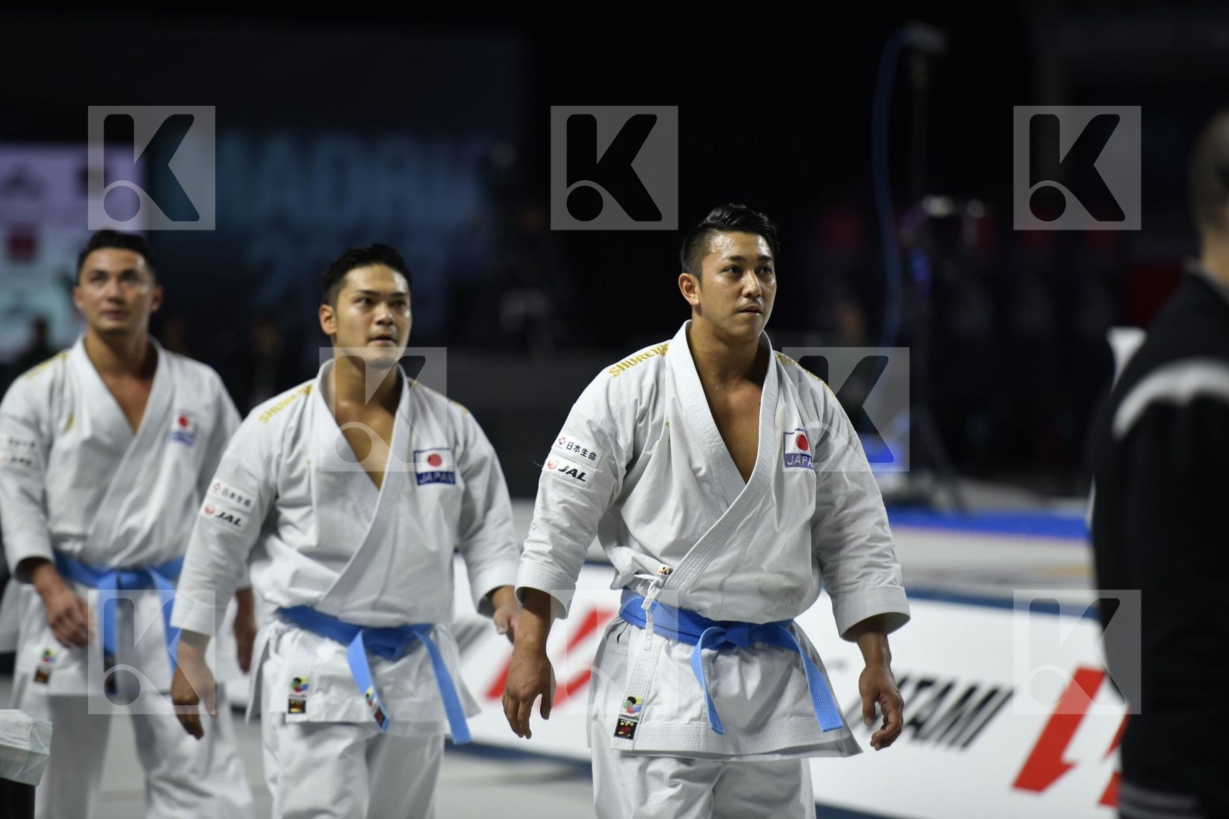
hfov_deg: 10.3
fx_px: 6827
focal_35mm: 200
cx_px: 614
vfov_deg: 6.9
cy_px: 410
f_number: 2.8
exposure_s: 1/640
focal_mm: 200
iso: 800
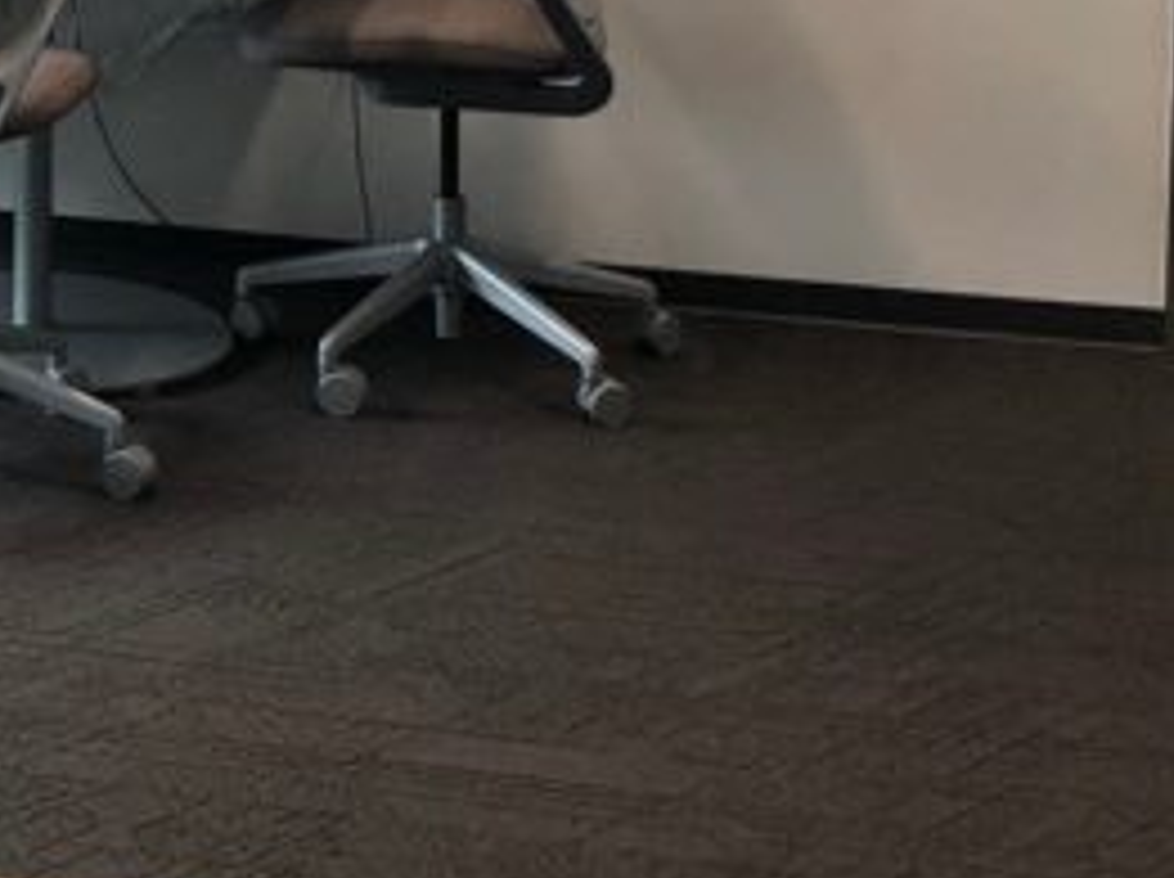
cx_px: -220
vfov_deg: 12.7
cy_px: -455
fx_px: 3726
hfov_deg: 17.1
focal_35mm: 110
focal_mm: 3.99
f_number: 1.8
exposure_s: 1/24
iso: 32
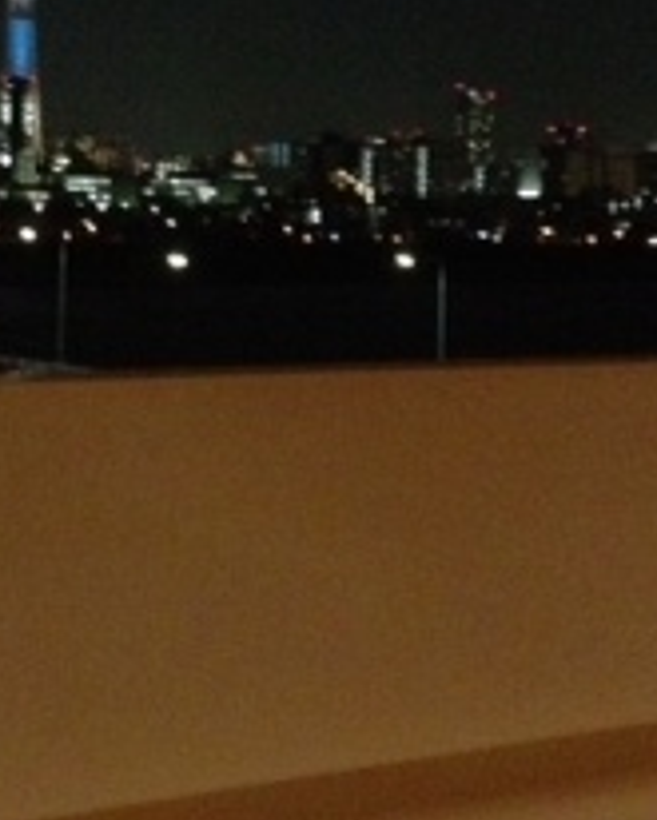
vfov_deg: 17.8
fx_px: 2575
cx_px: 84
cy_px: 56
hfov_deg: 14.4
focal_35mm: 106
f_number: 2.4
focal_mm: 4.28
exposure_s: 1/15
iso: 800
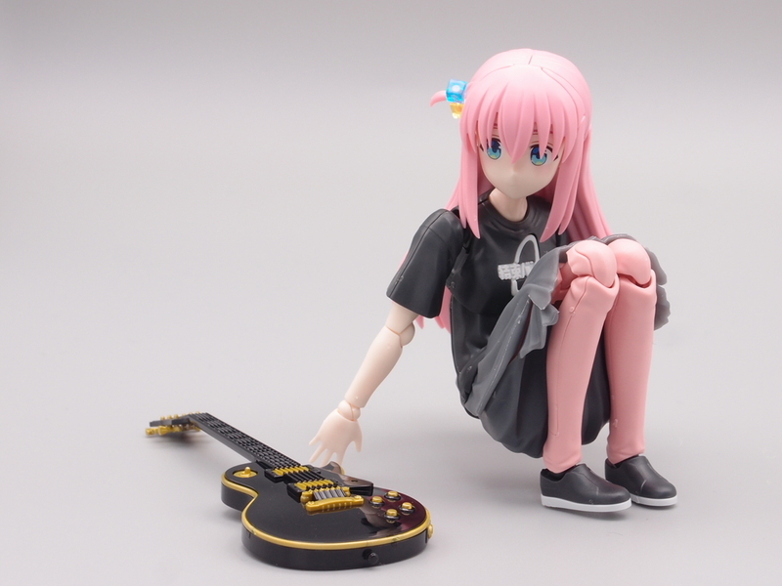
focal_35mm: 77
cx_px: 391
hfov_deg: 25.3
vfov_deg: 19.1
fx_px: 1739
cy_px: 293
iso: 100
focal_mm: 16.63
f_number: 8
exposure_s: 1/10
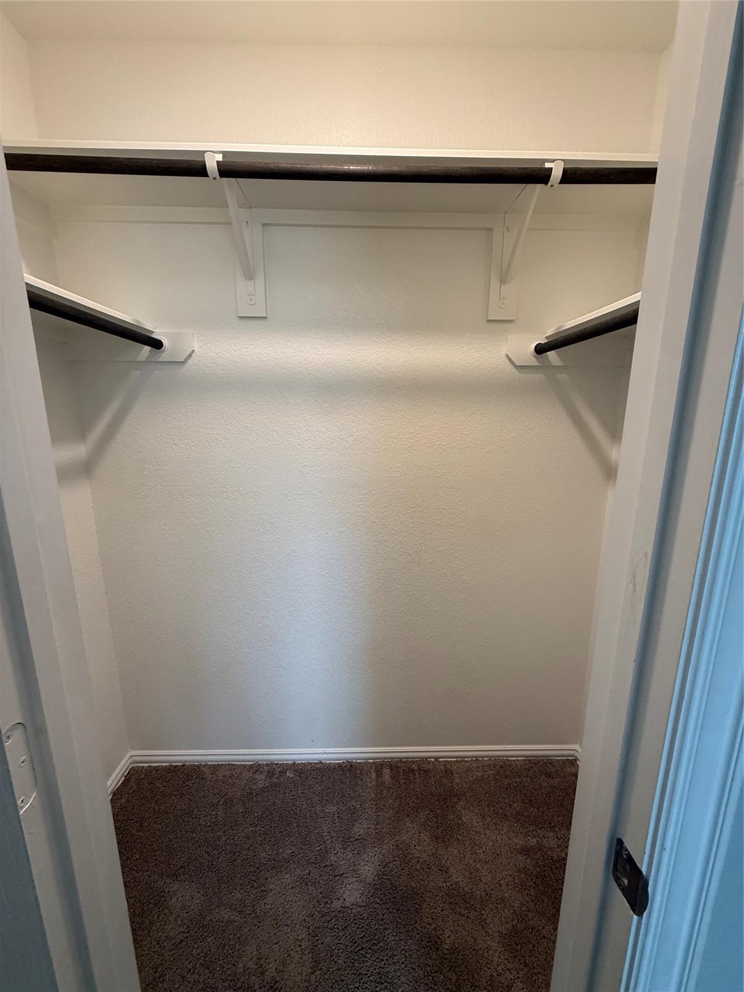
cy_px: 496
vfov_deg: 102.1
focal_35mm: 14
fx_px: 401
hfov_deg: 85.7
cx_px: 372
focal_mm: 2.22
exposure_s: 1/120
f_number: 2.2
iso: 160
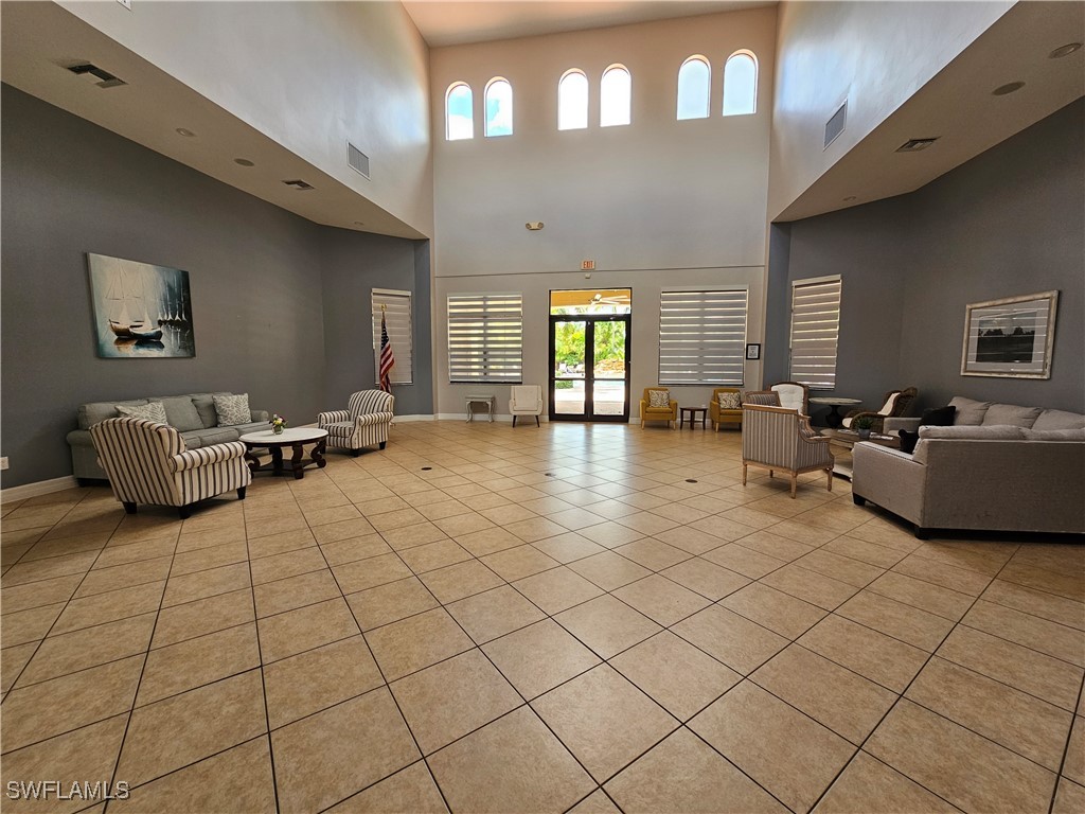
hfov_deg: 106.2
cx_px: 542
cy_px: 407
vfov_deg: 89.9
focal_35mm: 13
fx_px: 407
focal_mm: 2.2
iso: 125
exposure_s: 1/100
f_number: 2.2
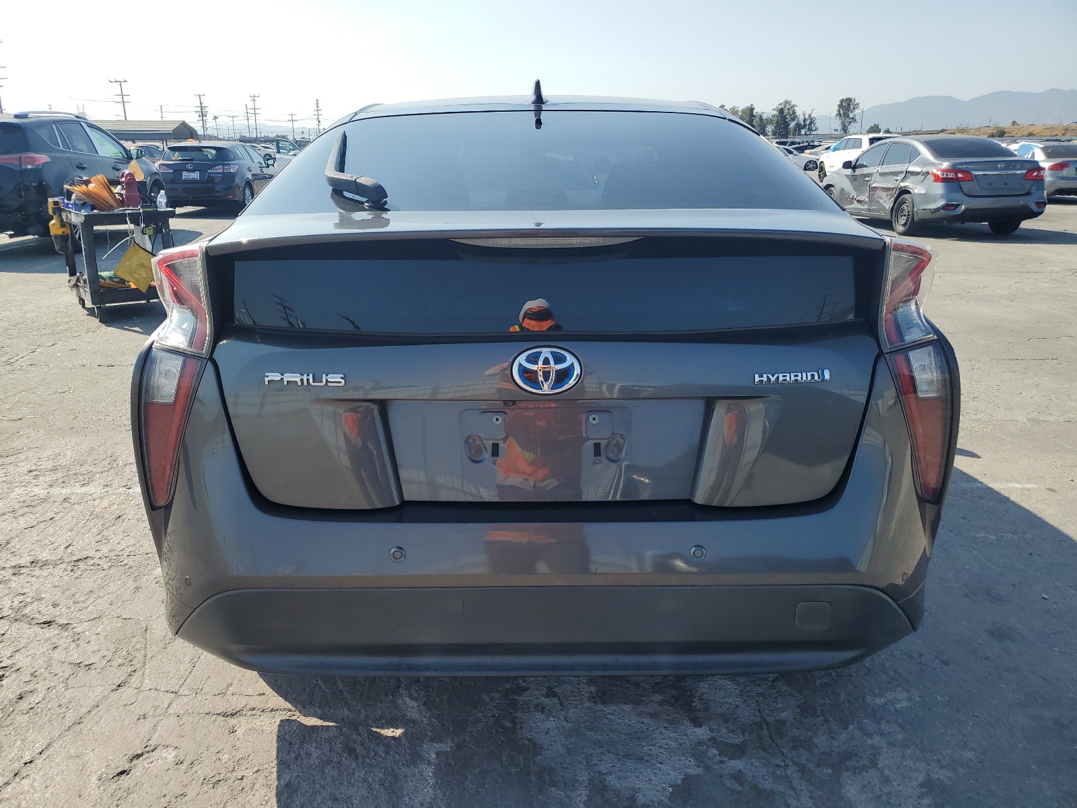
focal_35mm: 26
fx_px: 809
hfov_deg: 67.3
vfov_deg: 53.1
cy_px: 404
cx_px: 538
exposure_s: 1/2500
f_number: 1.5
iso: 50
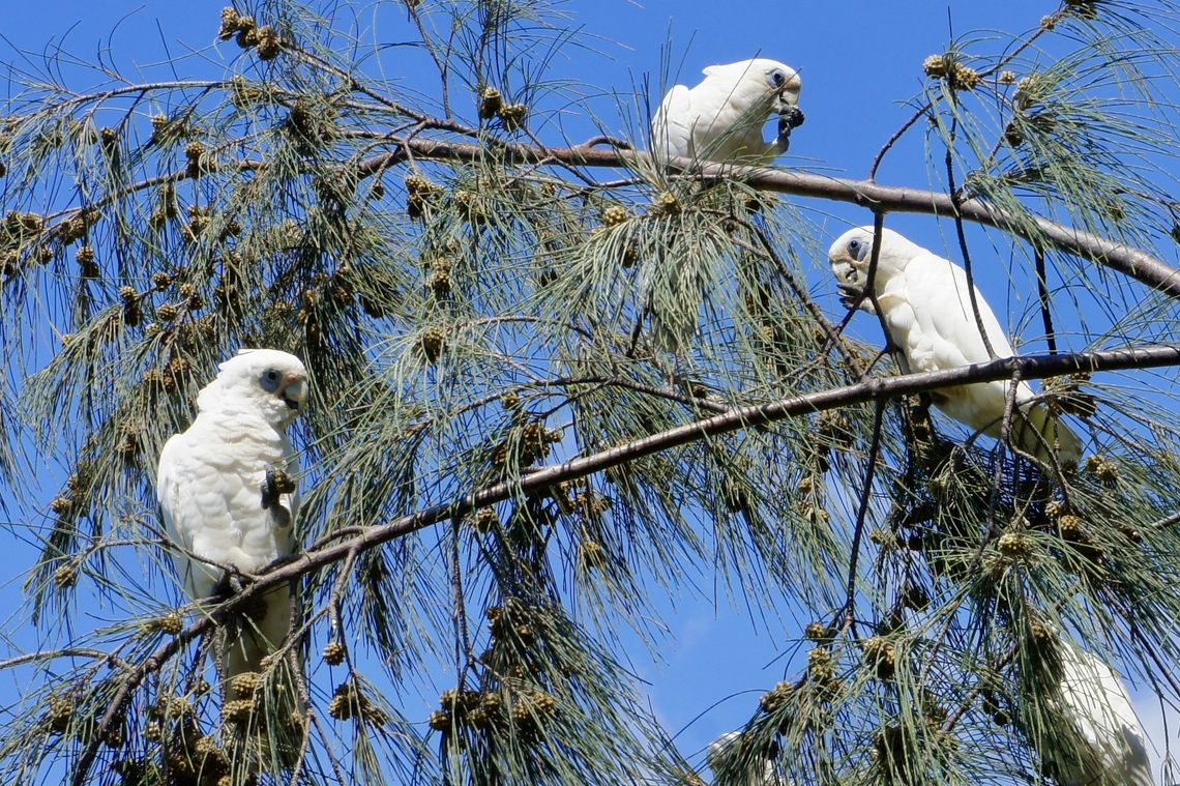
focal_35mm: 82
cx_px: 590
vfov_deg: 16.5
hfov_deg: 24.6
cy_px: 393
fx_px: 2703
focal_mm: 55
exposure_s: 1/250
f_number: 13
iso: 200
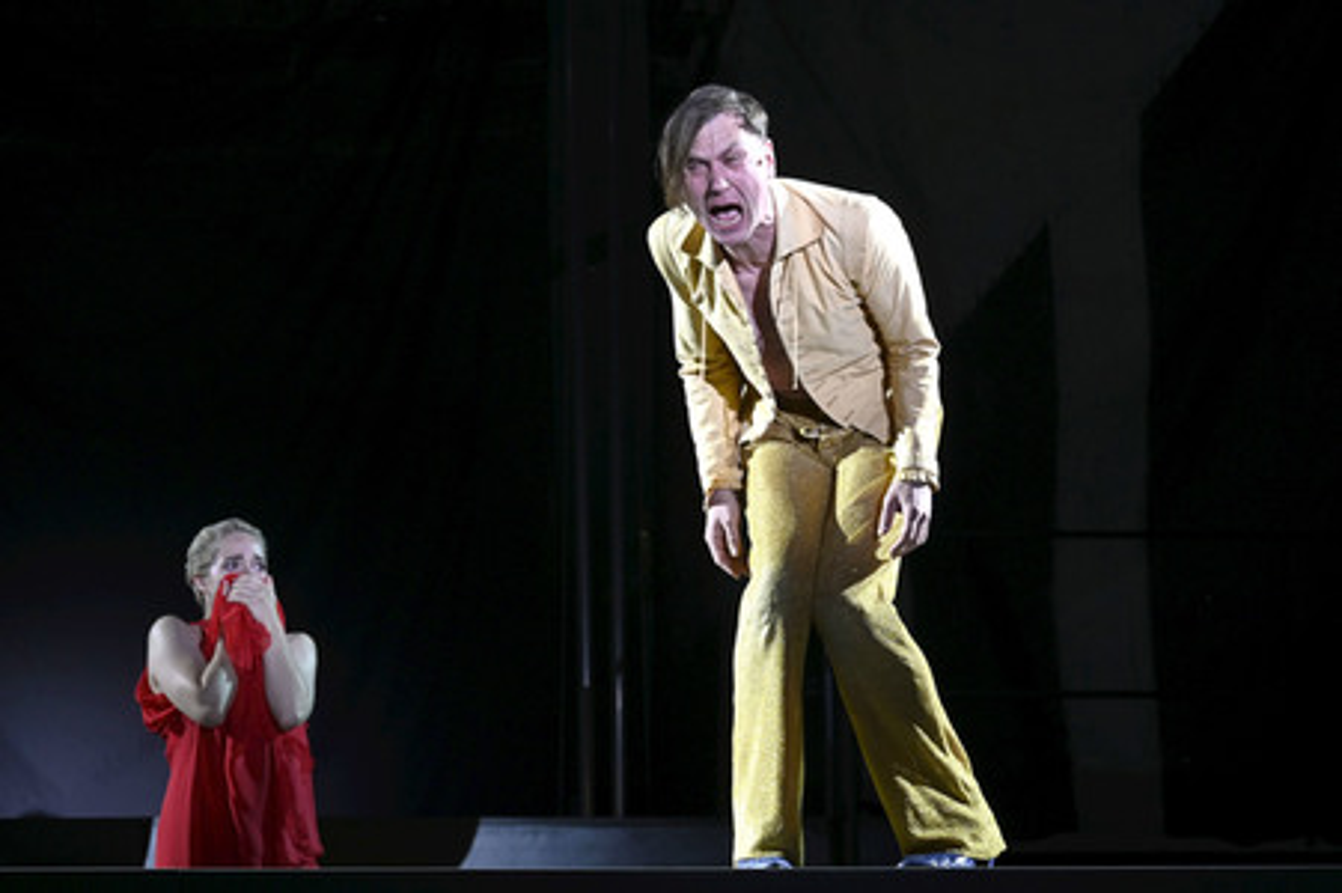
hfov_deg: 21.5
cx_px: 671
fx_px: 3539
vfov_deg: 14.4
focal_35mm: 95
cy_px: 446
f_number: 6.3
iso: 1000
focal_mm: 95
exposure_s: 1/60
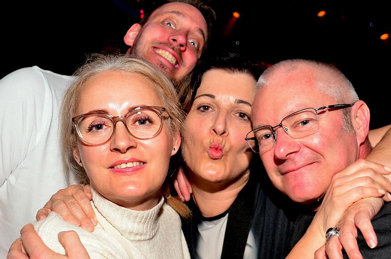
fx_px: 505
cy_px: 152
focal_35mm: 47
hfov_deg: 42.3
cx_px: 195
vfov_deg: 28.7
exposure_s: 1/320
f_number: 5.6
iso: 3200
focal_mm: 25
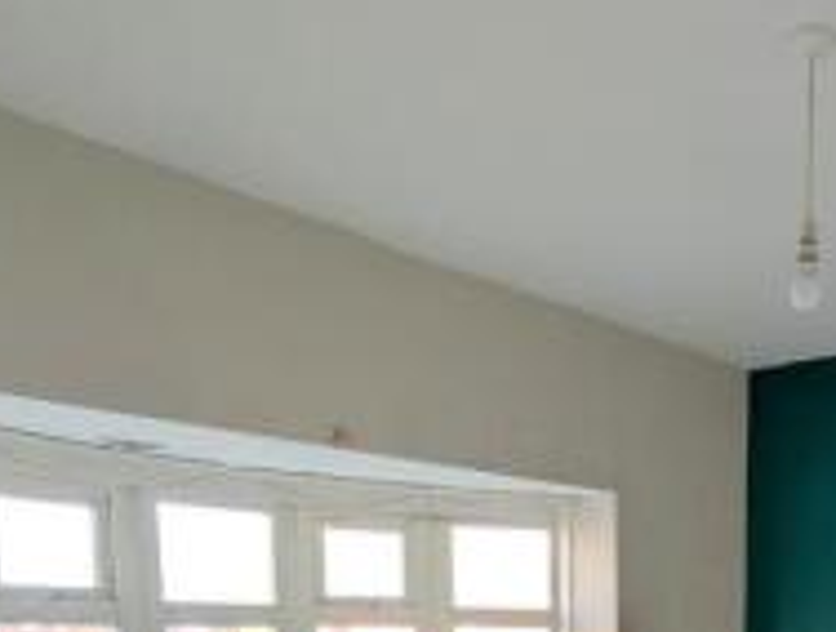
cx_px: 805
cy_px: 745
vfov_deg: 32.5
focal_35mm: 37
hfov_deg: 43.9
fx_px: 896
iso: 87
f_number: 1.7
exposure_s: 1/128
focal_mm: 2.02
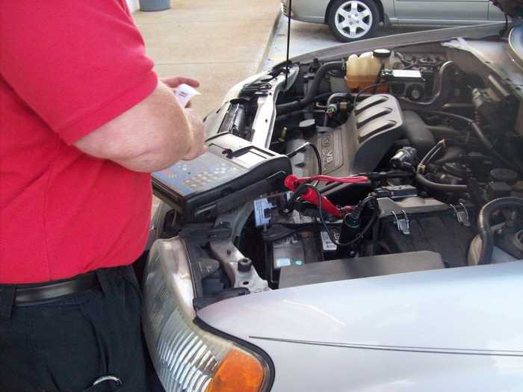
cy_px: 196
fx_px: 544
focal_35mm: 36
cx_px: 262
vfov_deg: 39.7
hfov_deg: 51.4
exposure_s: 1/78.8
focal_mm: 6
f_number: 2.7
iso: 200
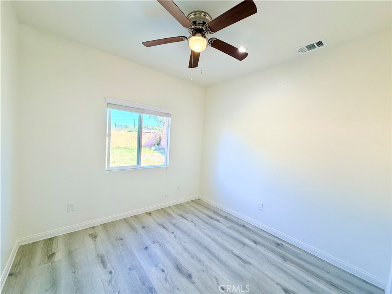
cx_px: 196
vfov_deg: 85.7
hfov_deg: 102.1
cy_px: 147
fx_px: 159
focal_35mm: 14
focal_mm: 2.22
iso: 125
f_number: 2.2
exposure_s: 1/120
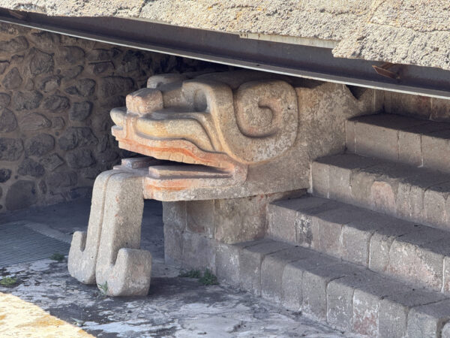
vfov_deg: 12.3
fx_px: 1560
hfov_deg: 16.4
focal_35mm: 120
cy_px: 169
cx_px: 225
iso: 50
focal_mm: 15.7
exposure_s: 1/161
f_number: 2.8
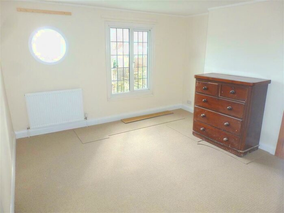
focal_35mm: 24
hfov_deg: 71.6
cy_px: 106
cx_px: 142
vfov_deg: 56.9
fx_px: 197
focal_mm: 4.3
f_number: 3.5
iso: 200
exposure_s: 1/60
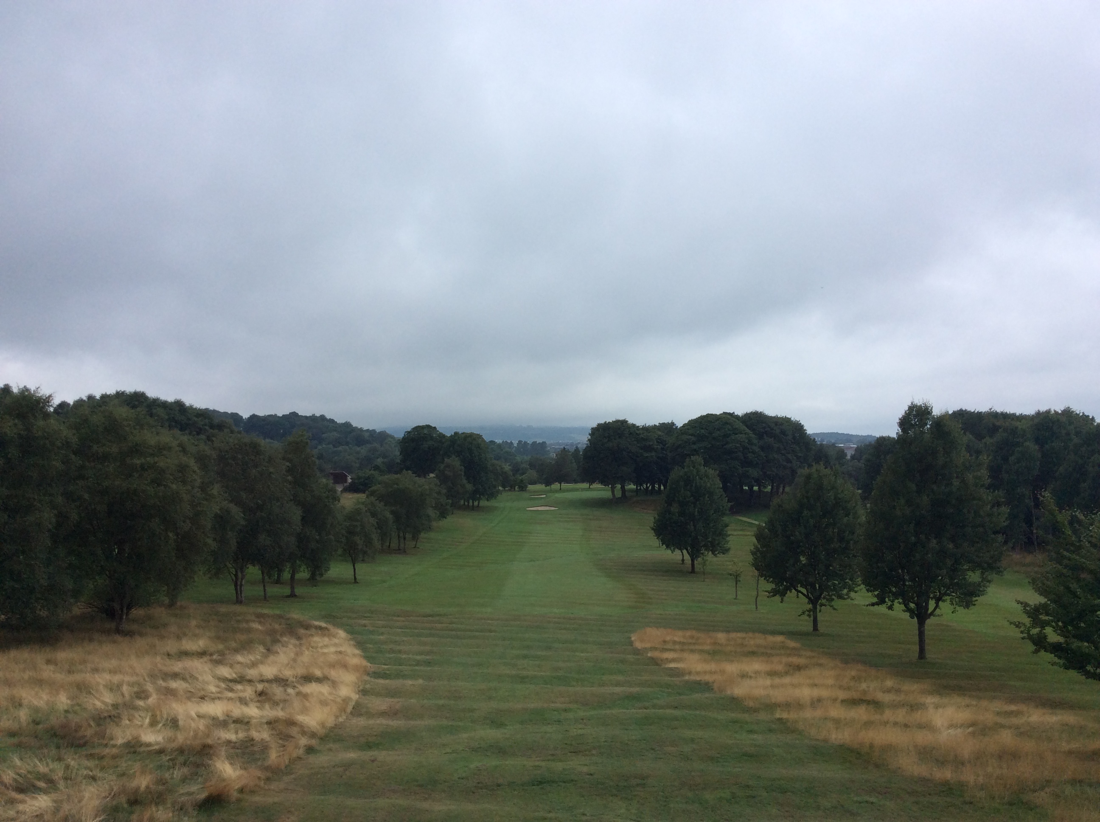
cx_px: 550
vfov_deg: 44.1
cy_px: 411
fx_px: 1015
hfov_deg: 56.9
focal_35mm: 32
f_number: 2.4
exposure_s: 1/355
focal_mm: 3.3
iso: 32
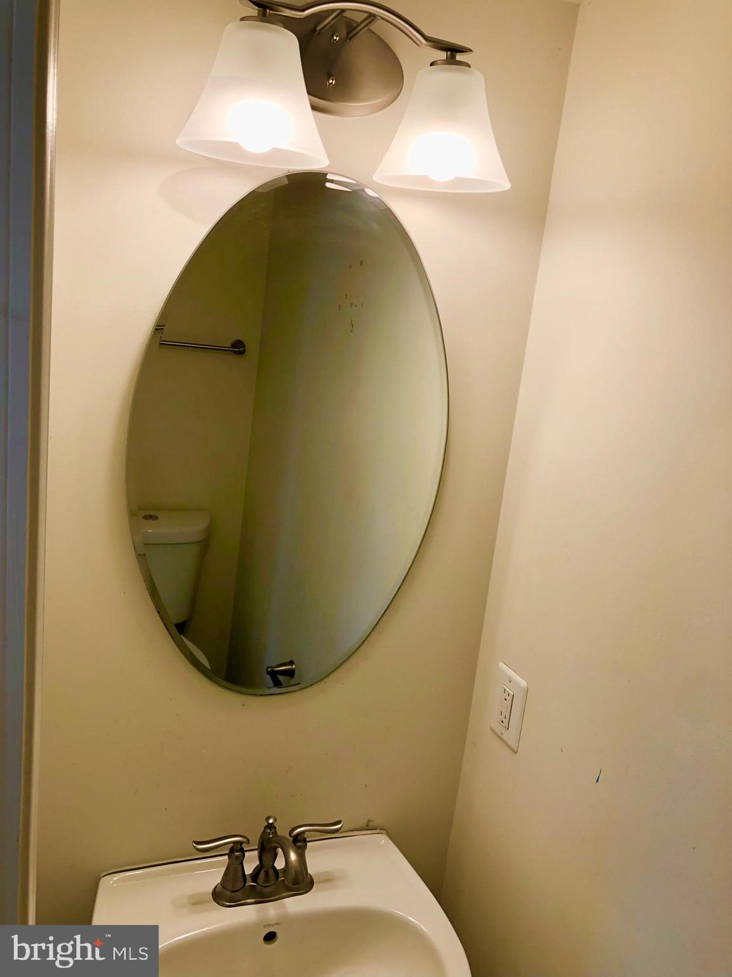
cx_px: 366
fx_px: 789
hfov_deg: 49.7
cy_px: 488
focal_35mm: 28
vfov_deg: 63.4
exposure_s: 1/129
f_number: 1.8
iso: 20
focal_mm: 4
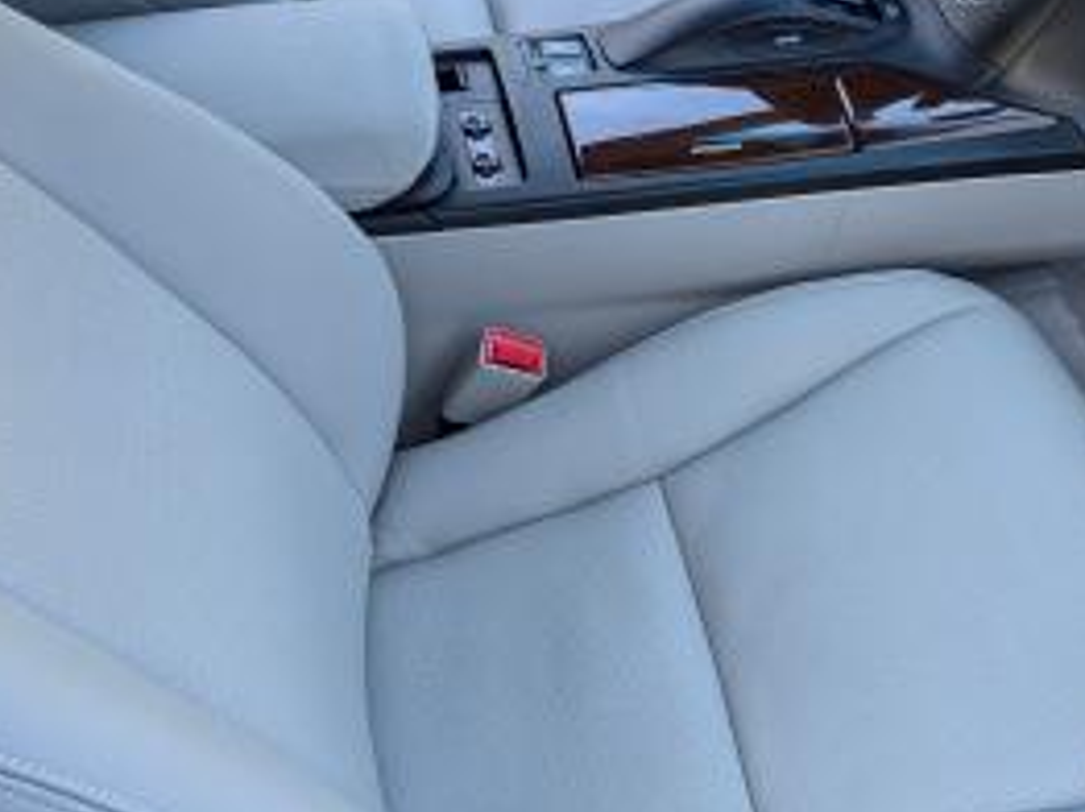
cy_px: 410
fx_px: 1628
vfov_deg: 28.0
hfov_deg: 36.5
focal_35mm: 52
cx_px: 725
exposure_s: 1/120
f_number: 1.73
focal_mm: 4.38
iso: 70
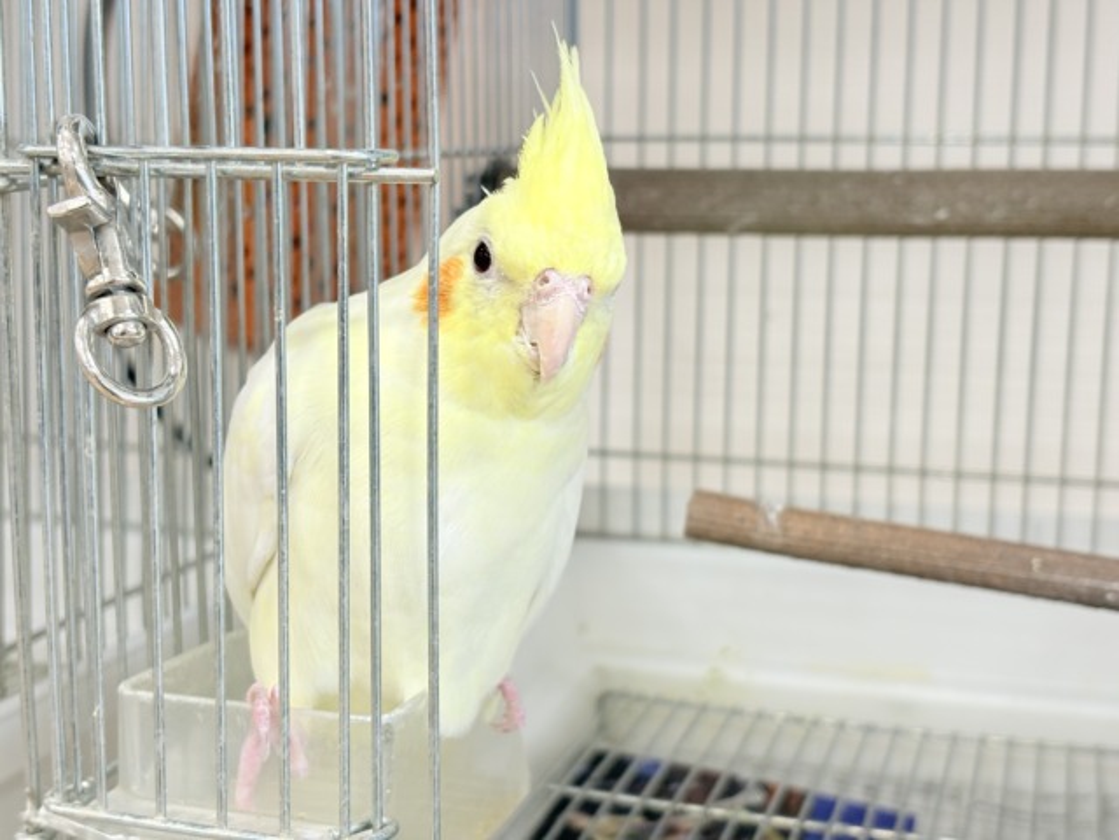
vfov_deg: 28.0
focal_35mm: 52
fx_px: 1681
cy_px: 420
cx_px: 560
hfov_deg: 36.8
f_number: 1.6
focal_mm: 5.96
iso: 64
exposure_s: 1/50
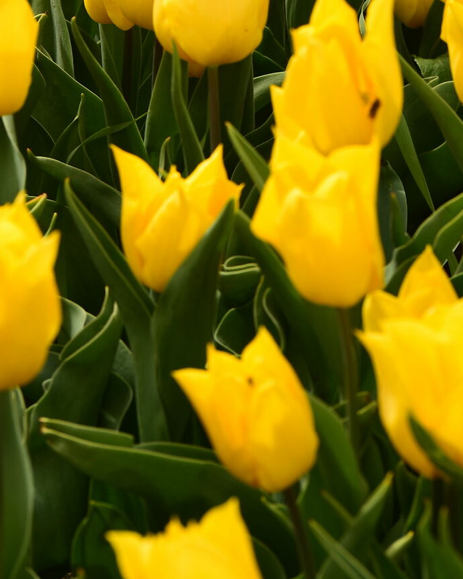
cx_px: 269
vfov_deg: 4.4
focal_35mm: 442
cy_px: -202
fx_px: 7575
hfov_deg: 3.5
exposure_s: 1/250
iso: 100
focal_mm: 170
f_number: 8
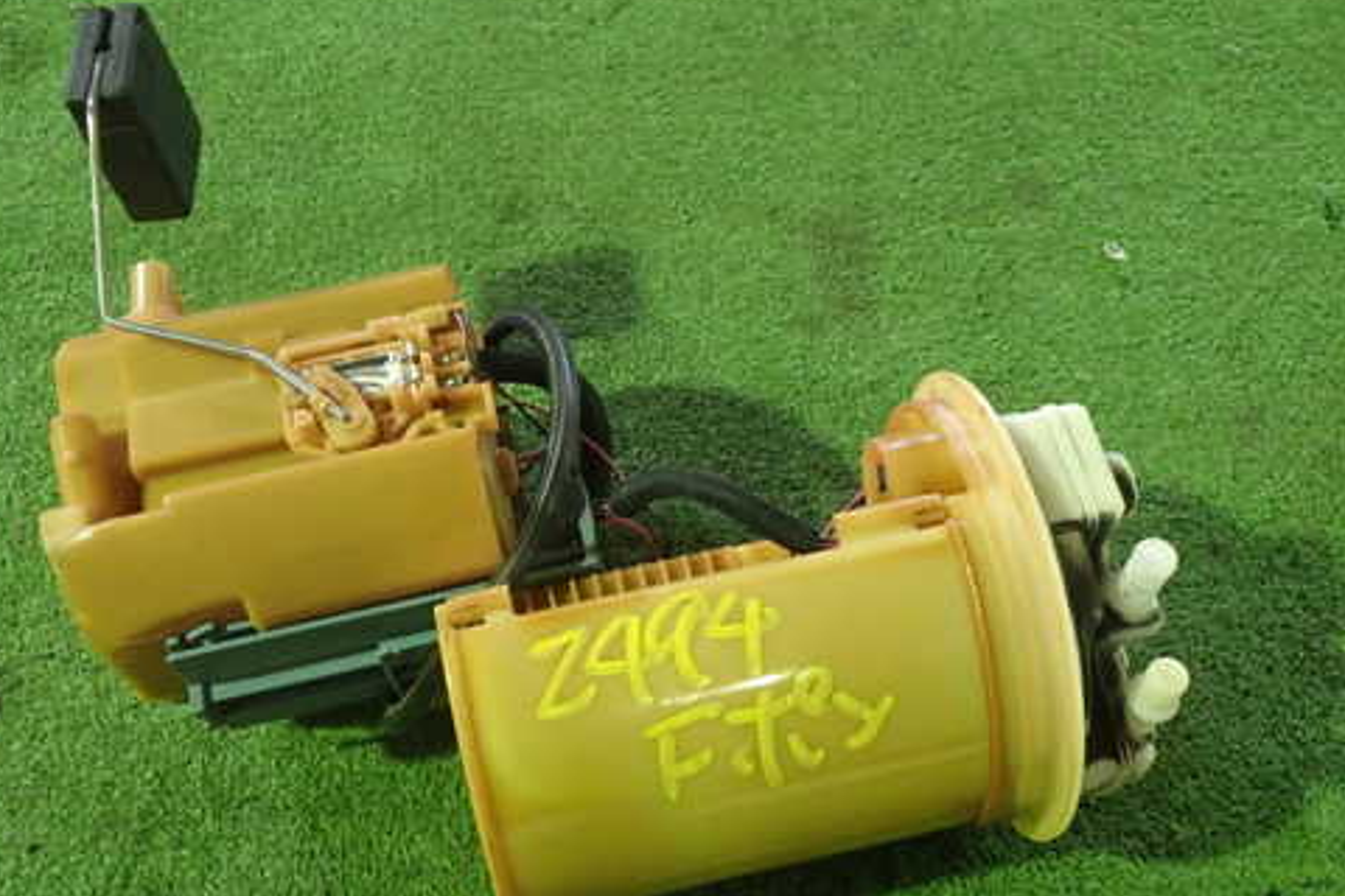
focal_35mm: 39
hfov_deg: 49.6
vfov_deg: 34.2
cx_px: 664
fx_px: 1457
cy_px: 498
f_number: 2.3
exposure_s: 1/30
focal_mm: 5.4
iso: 640
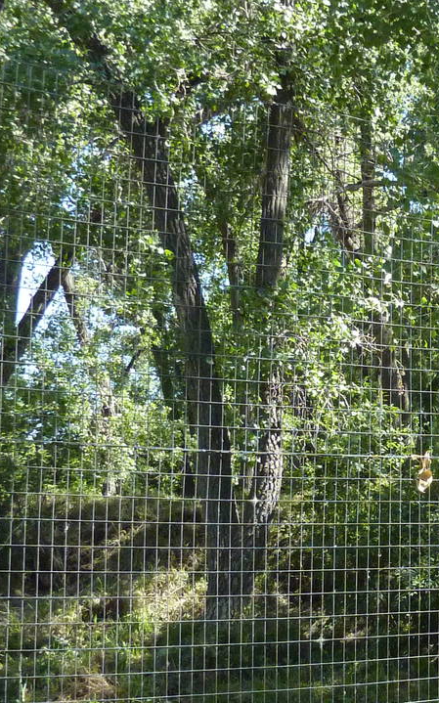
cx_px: 575
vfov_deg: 34.3
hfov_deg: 20.1
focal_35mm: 59
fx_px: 1130
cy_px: 453
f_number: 3.3
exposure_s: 1/500
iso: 320
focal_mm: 4.1
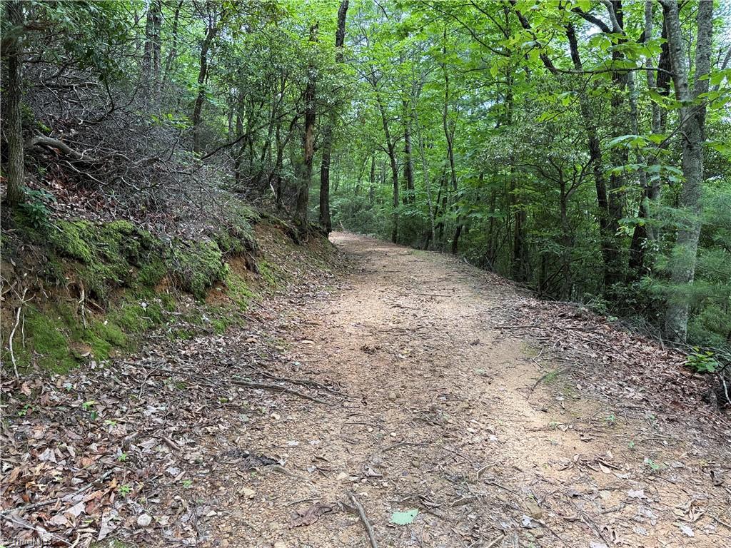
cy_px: 274
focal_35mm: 24
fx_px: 507
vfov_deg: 56.8
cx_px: 366
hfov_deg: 71.6
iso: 64
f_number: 1.78
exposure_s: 1/121
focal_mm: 6.76
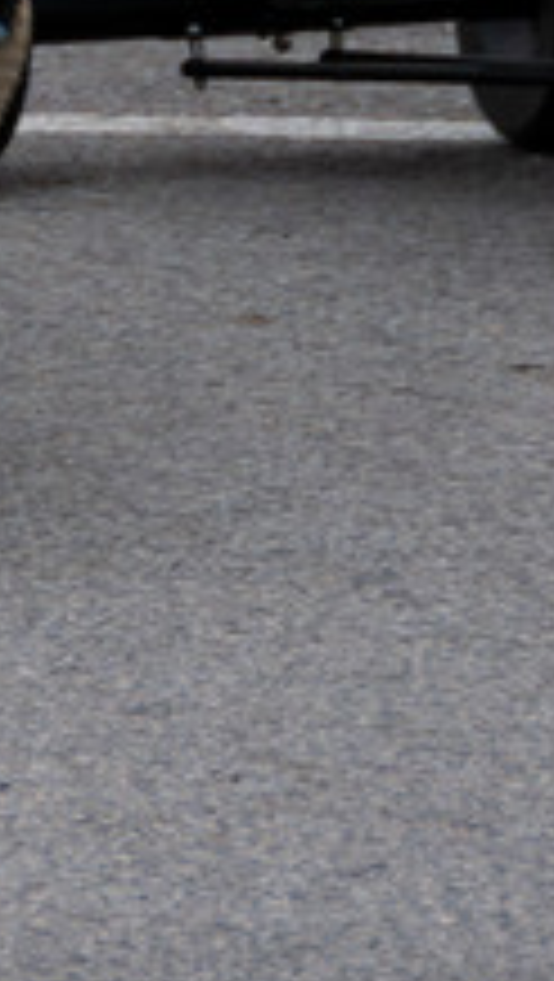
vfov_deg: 3.2
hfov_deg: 1.8
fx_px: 17300
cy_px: -479
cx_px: -504
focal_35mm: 664
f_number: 5.3
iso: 400
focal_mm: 90
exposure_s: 1/160
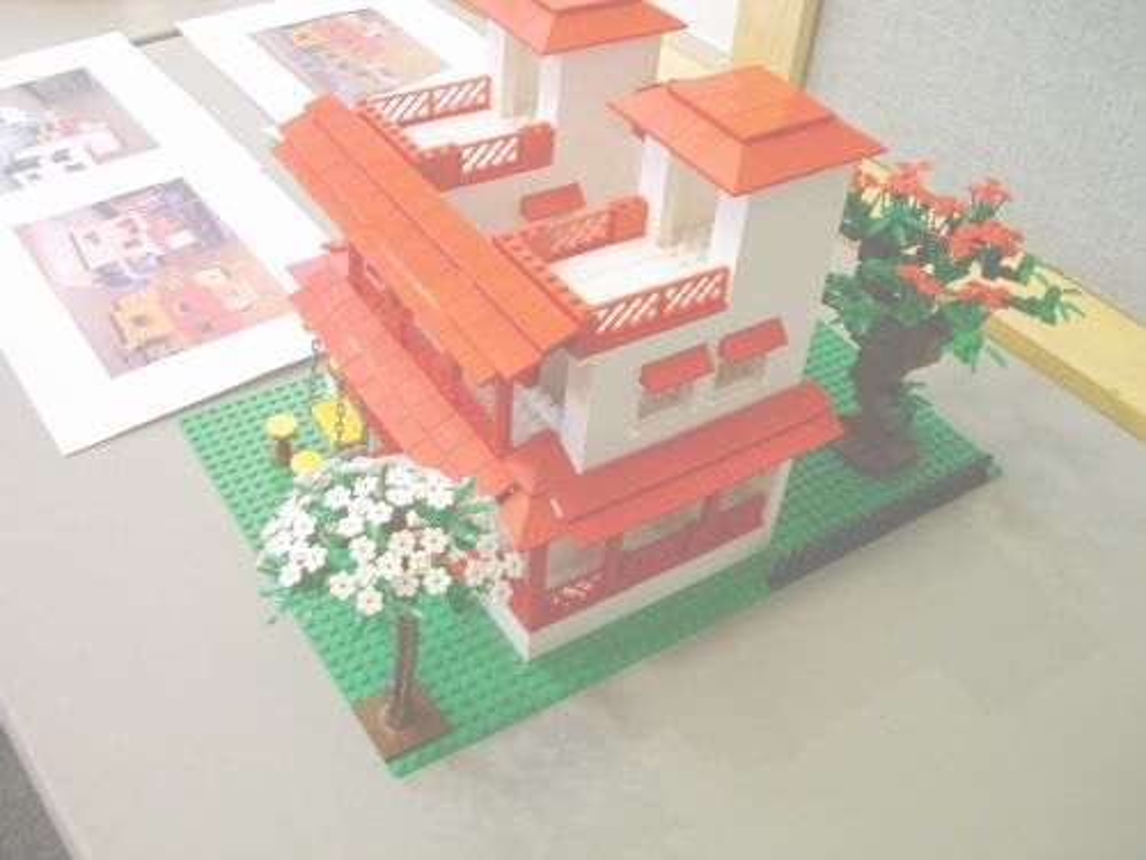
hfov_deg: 50.1
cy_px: 430
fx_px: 1225
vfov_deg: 38.7
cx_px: 573
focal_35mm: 37
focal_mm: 5.6
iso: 113
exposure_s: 1/4.6
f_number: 2.7
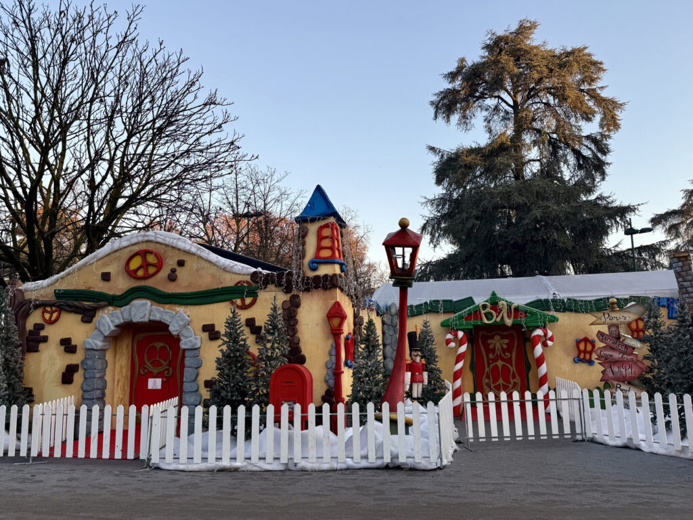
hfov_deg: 71.6
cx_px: 346
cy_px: 260
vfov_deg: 56.8
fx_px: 480
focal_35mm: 24
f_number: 1.78
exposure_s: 1/612
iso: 80
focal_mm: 6.76
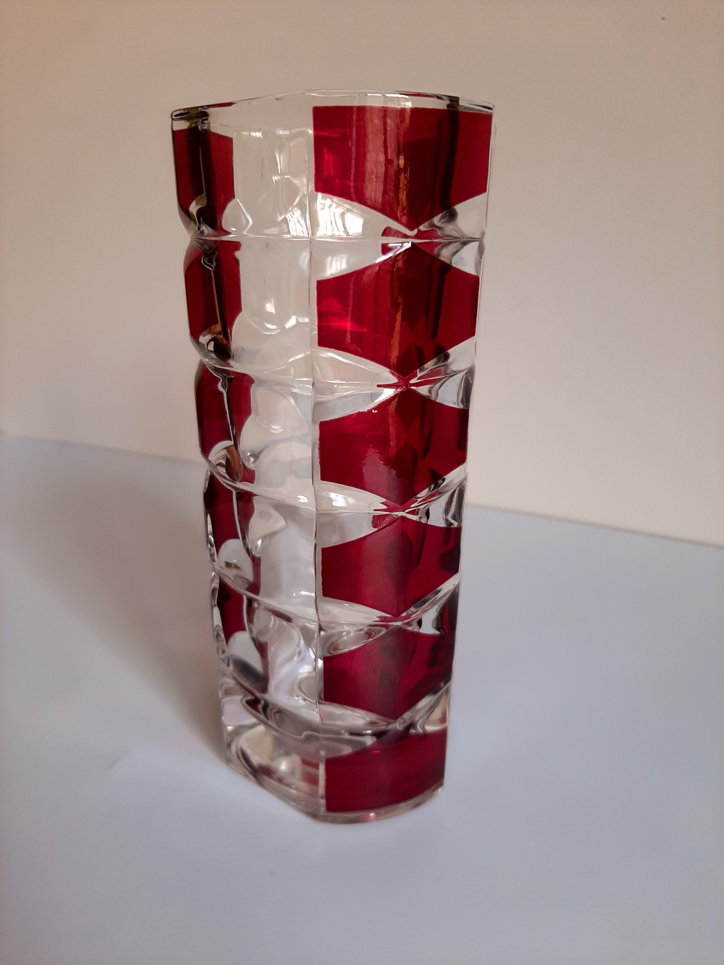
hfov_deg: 53.1
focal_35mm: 26
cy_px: 482
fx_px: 725
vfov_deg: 67.3
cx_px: 362
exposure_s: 1/30
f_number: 1.7
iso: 40
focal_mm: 3.93
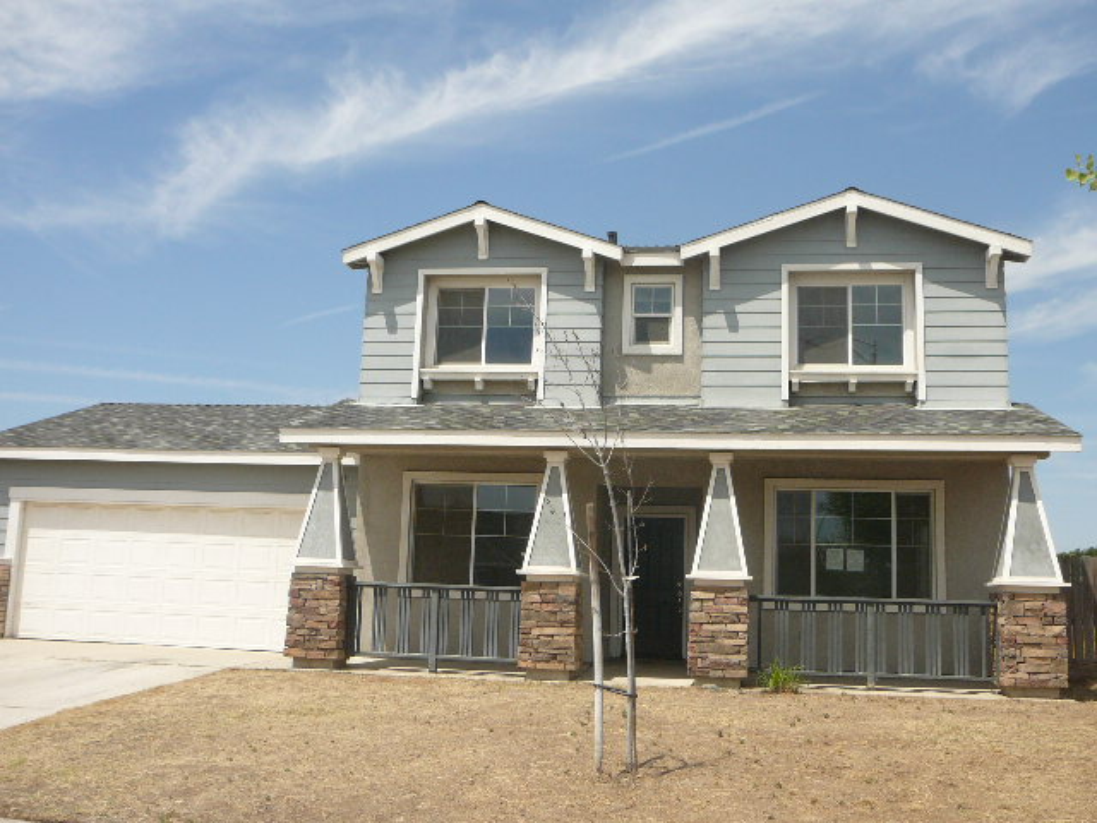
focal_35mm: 35
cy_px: 412
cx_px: 548
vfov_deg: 40.7
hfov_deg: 52.6
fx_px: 1109
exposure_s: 1/640
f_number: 5
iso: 80
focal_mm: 5.2
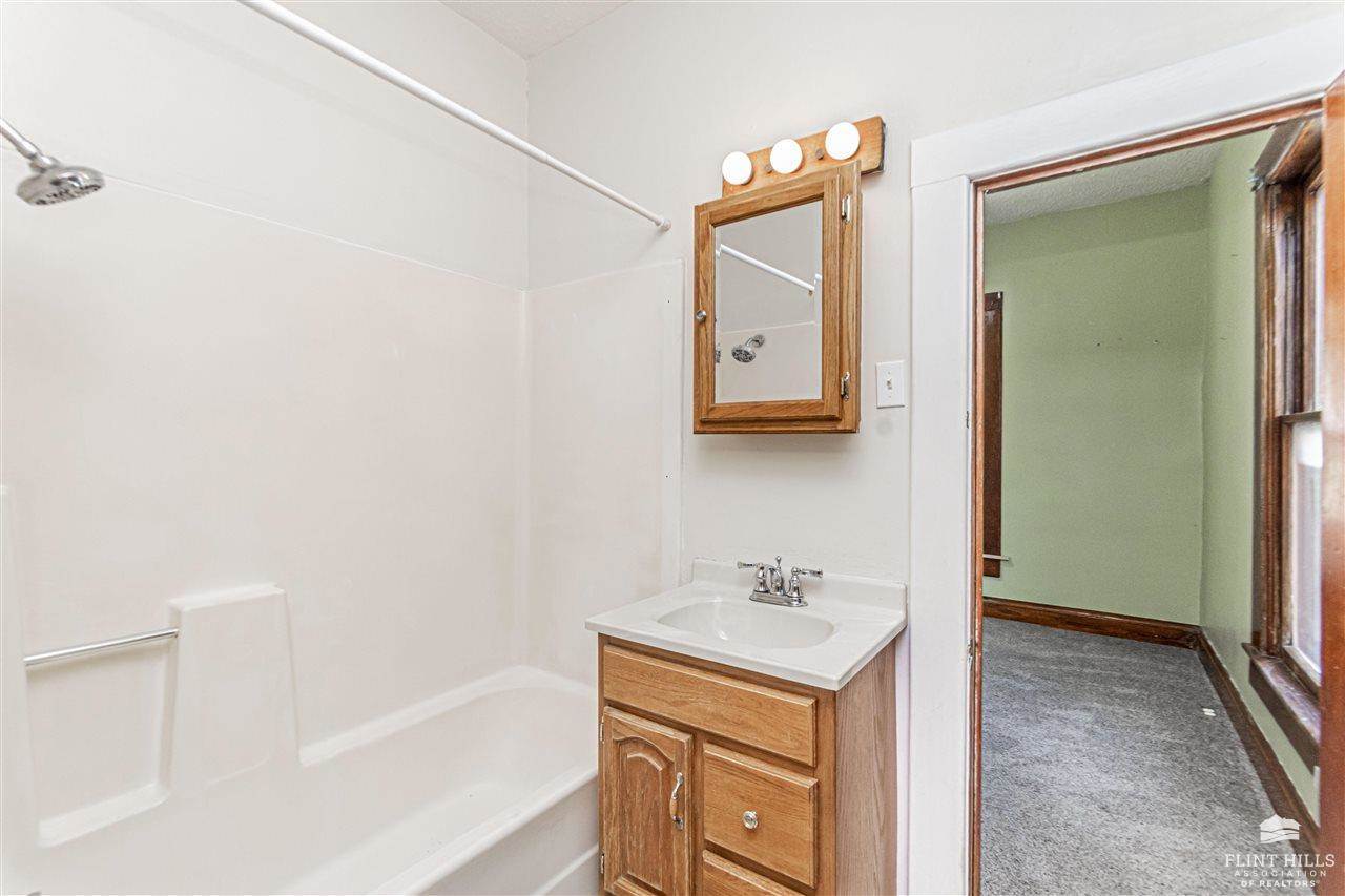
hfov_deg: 100.4
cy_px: 448
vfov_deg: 77.3
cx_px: 672
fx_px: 560
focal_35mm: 15
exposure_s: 1/60
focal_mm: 10
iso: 800
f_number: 10
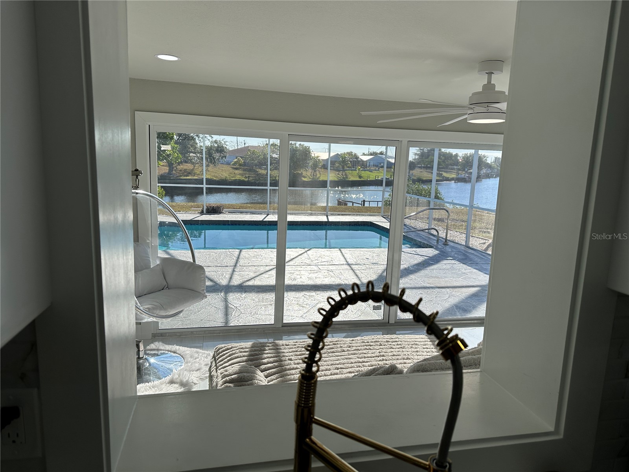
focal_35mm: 24
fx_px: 436
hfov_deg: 71.6
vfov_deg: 56.8
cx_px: 314
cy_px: 236
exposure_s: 1/1495
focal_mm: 6.86
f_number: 1.78
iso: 80
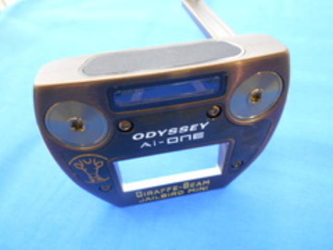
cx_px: 166
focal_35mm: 26
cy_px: 125
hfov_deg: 67.3
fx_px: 250
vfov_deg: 53.1
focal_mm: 4.6
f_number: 3.2
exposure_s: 1/20
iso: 400
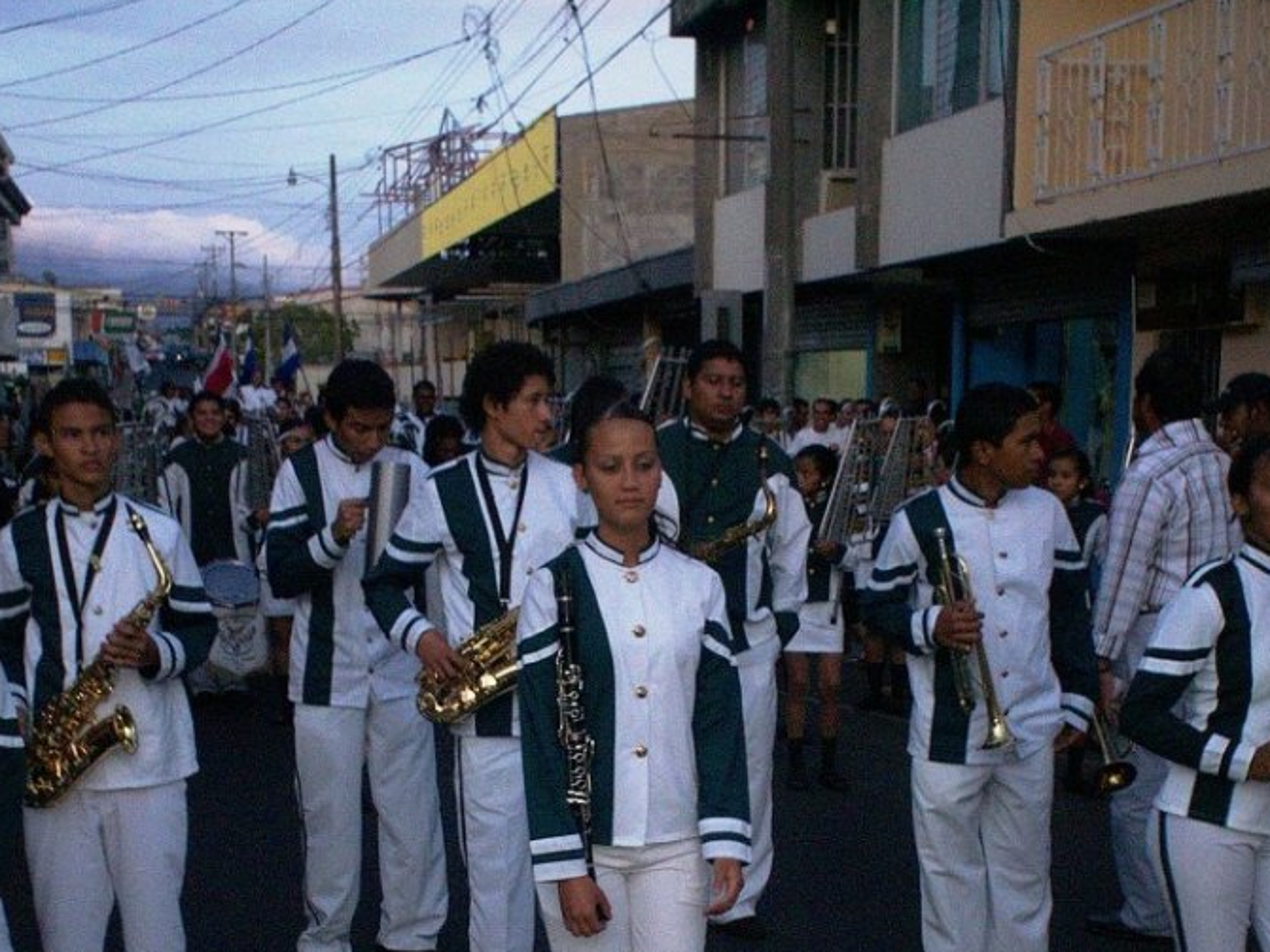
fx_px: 2091
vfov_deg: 25.3
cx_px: 606
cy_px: 750
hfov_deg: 33.8
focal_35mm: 57
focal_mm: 6
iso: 140
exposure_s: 1/60
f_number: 4.5
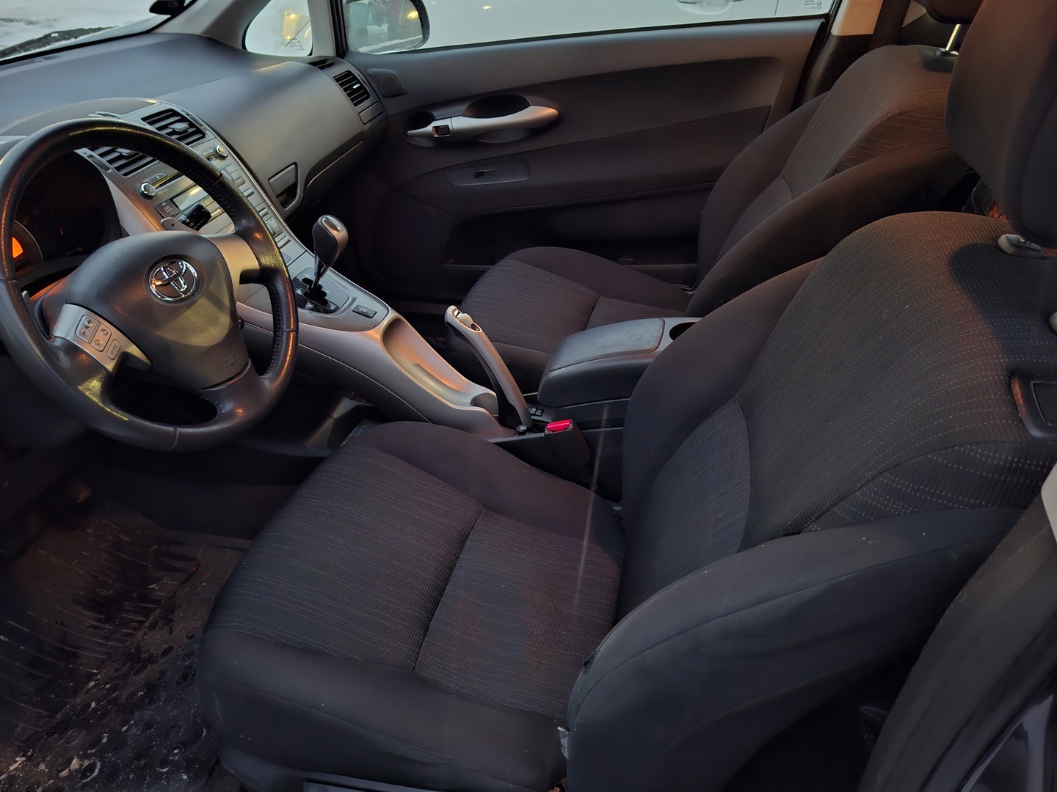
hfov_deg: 73.9
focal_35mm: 23
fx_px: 702
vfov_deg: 58.9
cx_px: 528
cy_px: 396
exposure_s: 1/17
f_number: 1.8
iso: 1250
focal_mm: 5.54
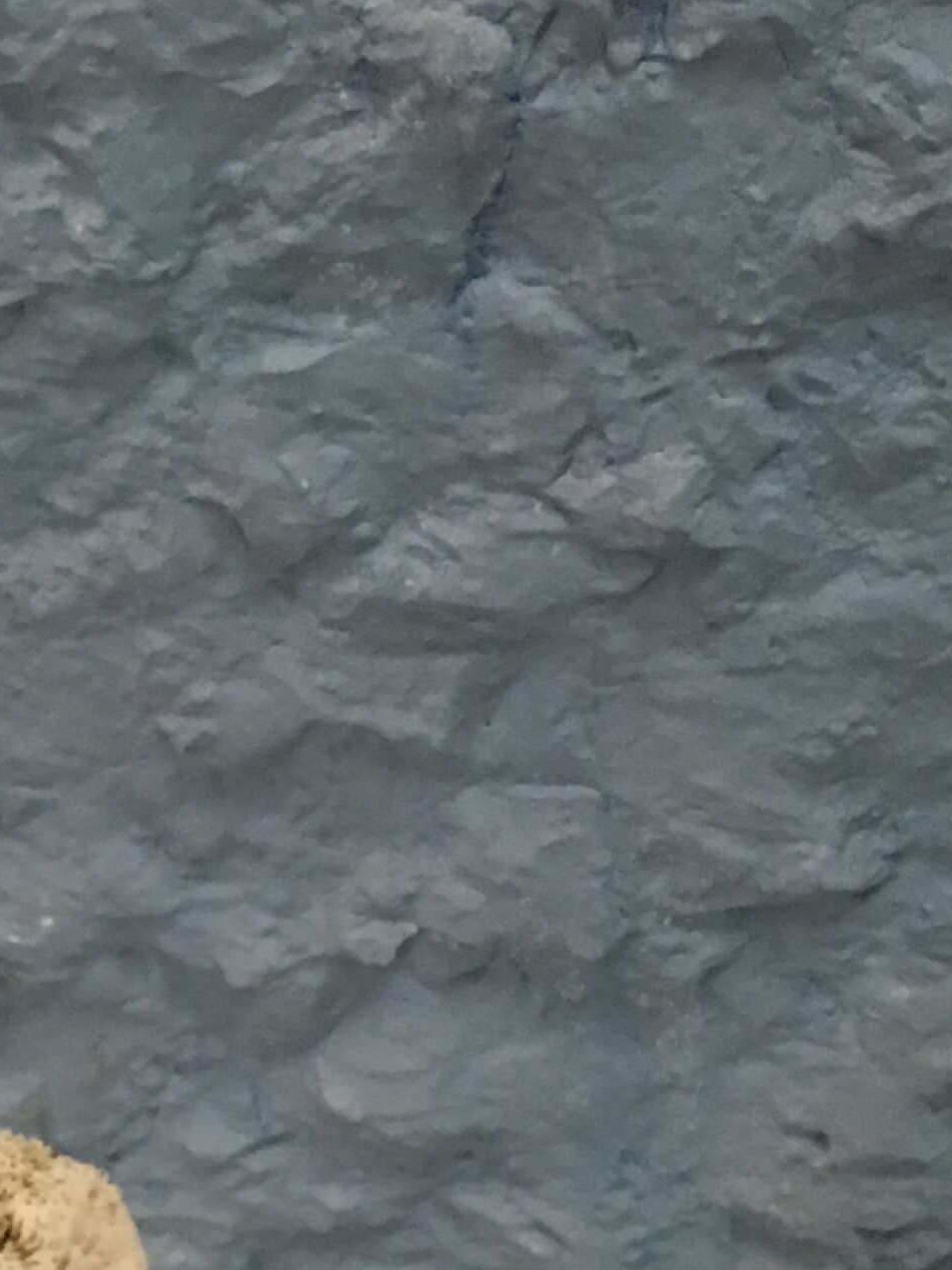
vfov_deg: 21.2
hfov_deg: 15.9
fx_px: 3374
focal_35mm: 92
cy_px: 846
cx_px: 156
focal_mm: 4.15
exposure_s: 1/17
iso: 200
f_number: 2.2
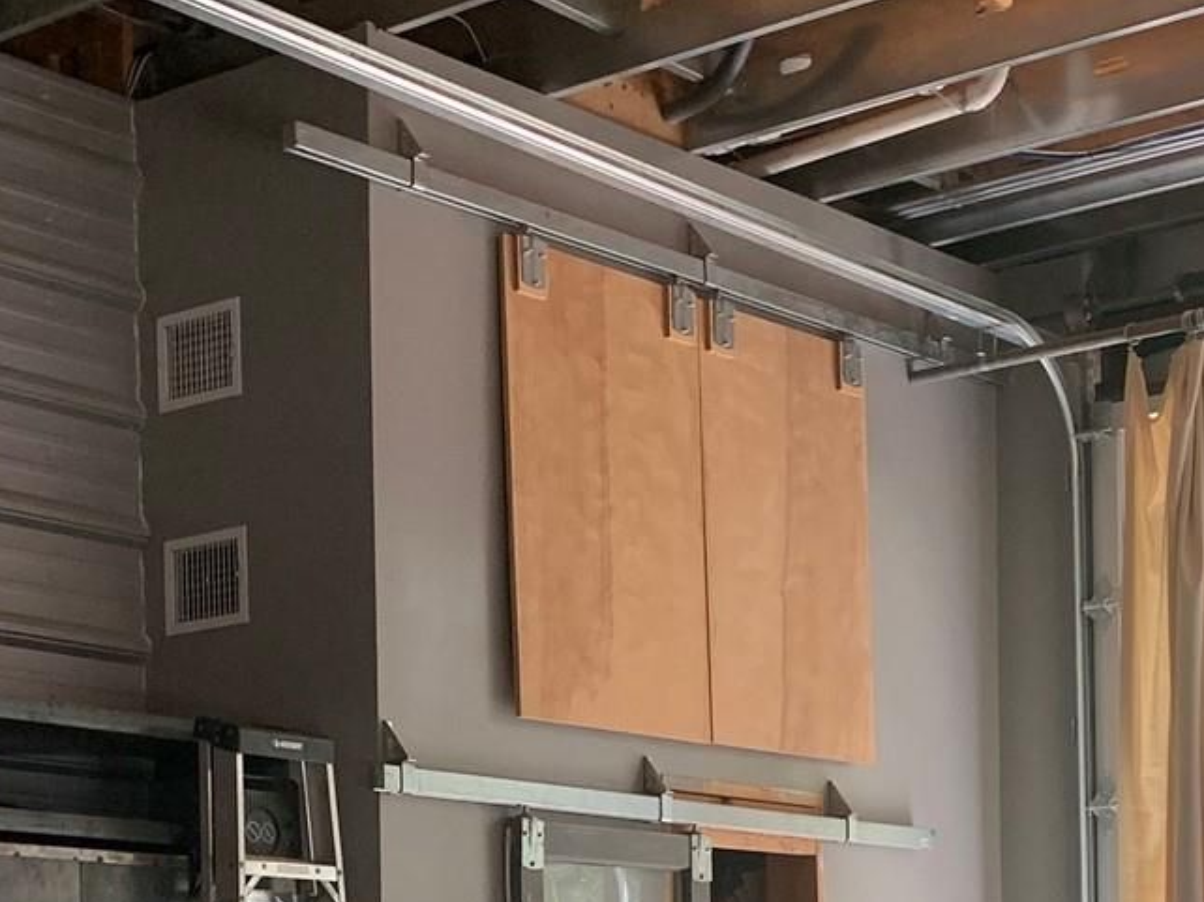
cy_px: 1046
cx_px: 523
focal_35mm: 83
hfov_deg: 23.6
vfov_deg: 17.1
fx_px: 2886
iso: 100
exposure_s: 1/74
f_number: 1.8
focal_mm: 4.25
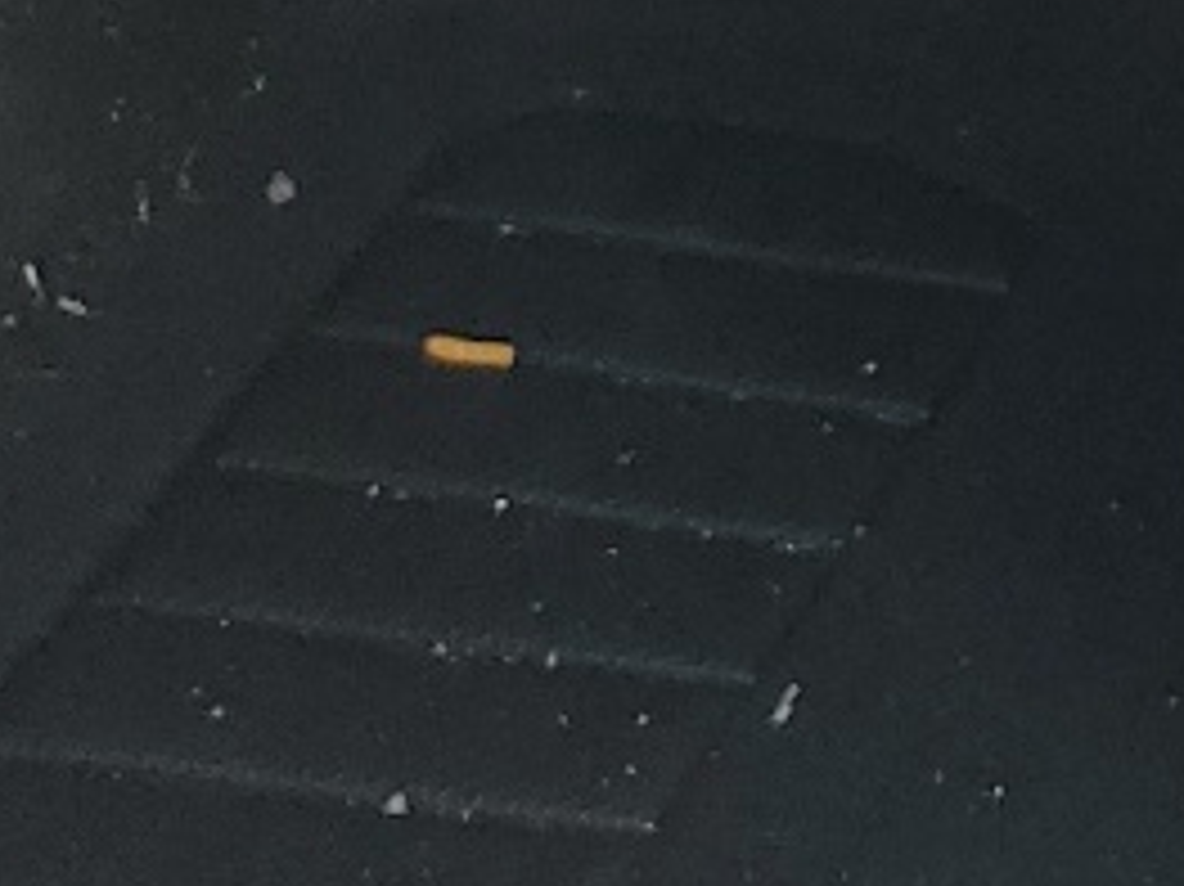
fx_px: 5402
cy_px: -1412
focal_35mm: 158
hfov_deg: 10.5
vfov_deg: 8.4
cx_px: 2971
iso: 50
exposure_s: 1/185
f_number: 1.5
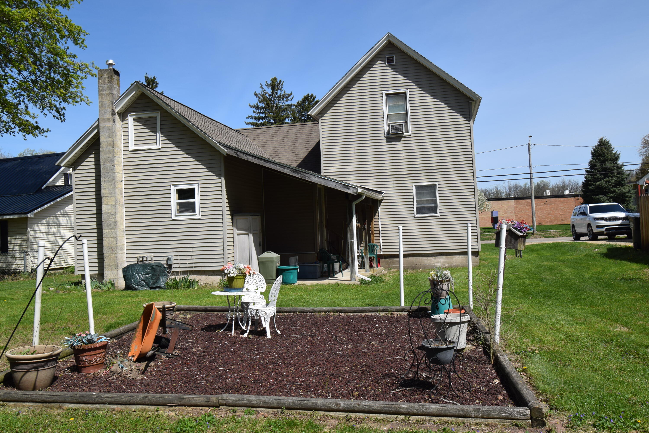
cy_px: 216
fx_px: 541
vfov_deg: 43.6
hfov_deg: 61.9
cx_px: 324
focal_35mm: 30
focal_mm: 20
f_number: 10
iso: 200
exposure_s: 1/400
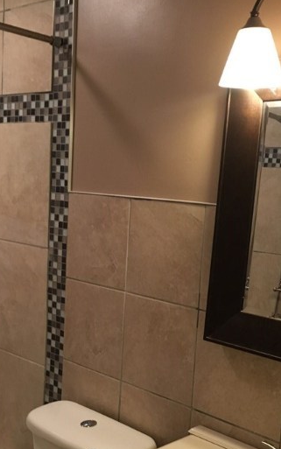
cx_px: 156
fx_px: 563
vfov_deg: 43.1
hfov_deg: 28.0
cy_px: 285
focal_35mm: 46
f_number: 2.2
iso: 200
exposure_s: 1/24
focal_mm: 4.15
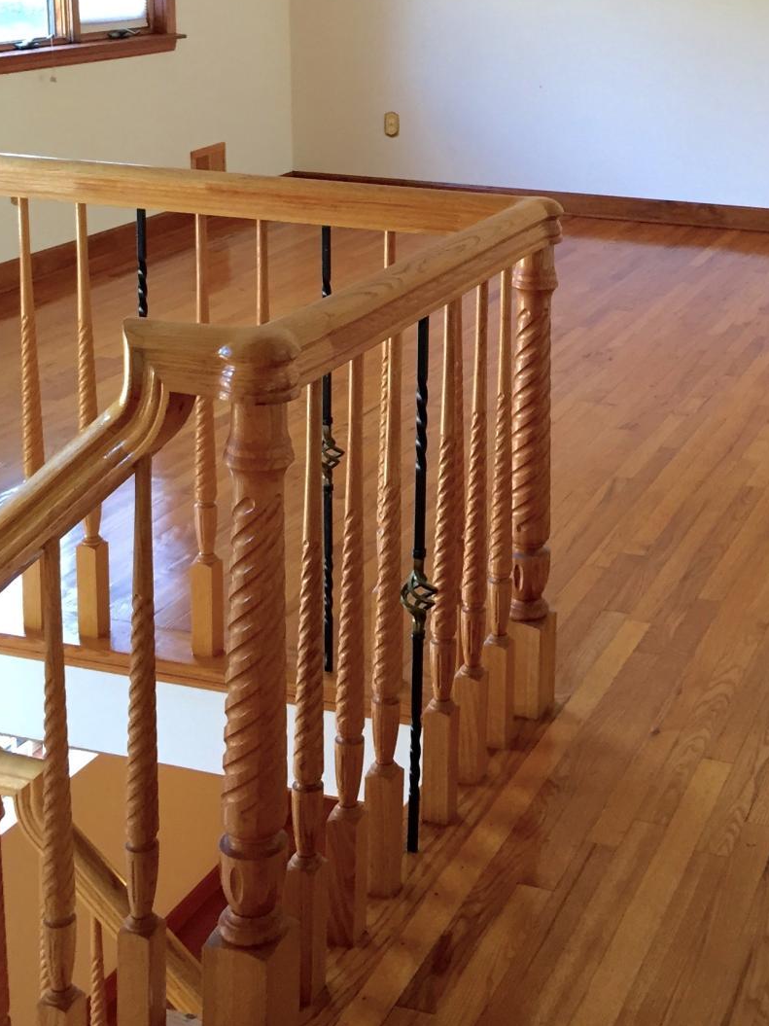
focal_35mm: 55
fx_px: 1629
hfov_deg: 26.2
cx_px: 584
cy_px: 259
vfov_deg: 34.2
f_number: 2.2
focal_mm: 4.15
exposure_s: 1/30
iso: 80
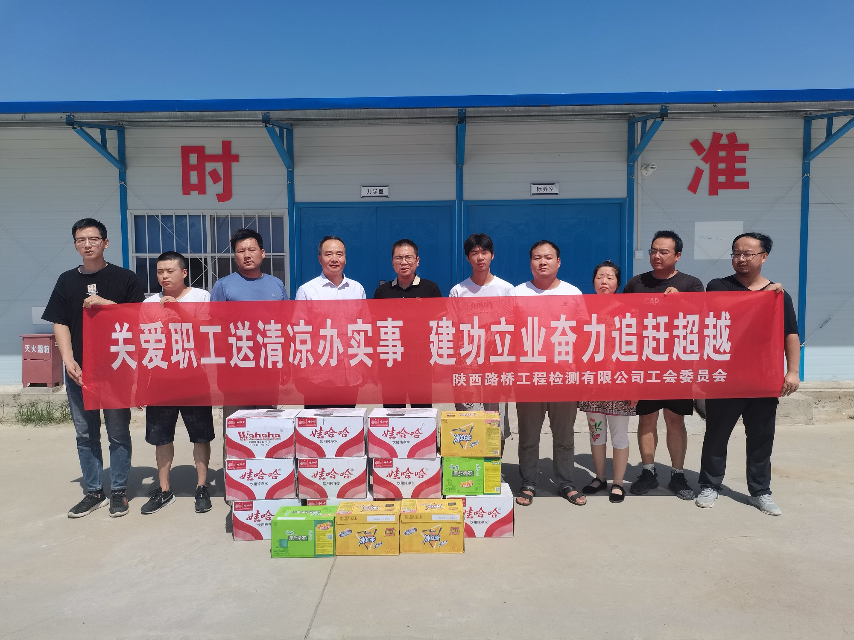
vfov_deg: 53.1
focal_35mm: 26
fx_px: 641
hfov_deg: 67.3
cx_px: 427
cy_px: 320
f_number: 1.8
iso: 50
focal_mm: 5.58
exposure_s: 1/2618
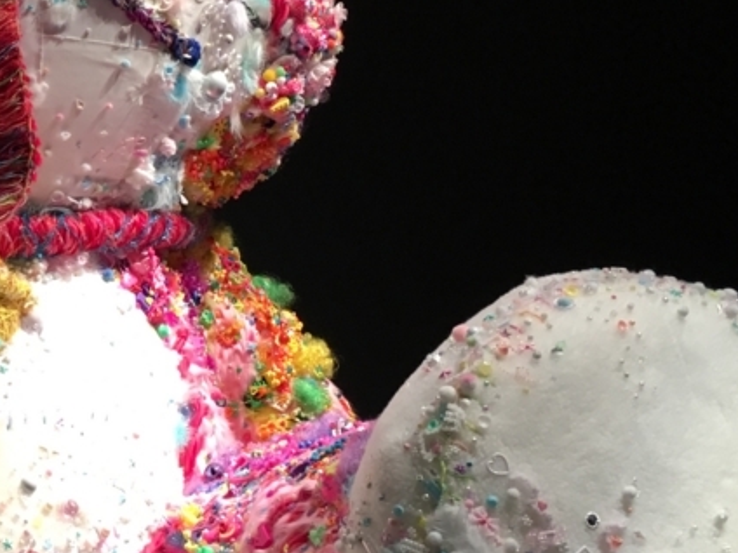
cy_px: 170
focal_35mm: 70
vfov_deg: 20.9
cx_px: -37
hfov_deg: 26.0
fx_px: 1492
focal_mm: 4.15
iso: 125
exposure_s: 1/33
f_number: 2.2
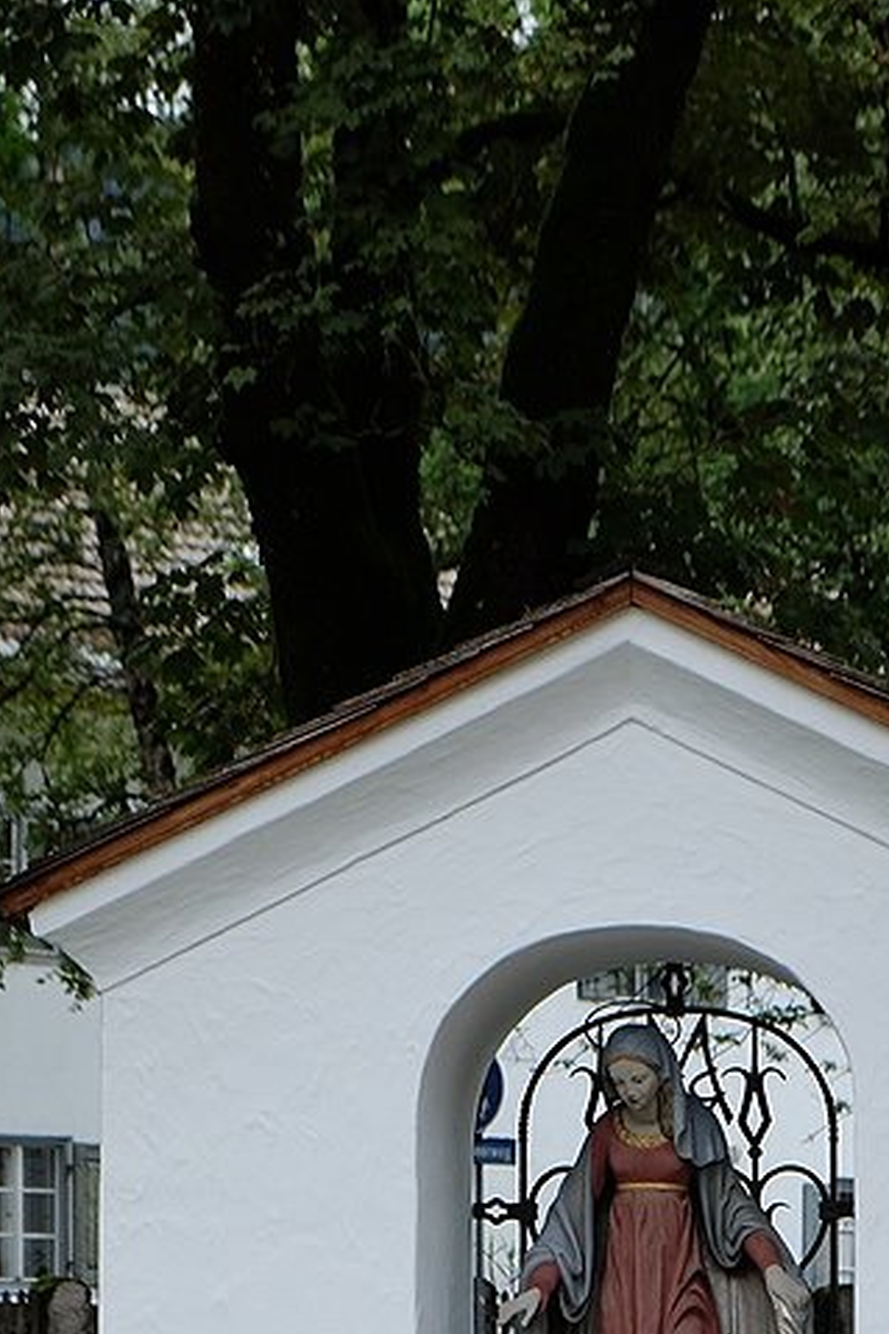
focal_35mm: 156
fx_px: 5782
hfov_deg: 8.8
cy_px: 1139
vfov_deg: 13.1
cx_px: 485
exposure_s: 1/500
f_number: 4
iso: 400
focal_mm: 55
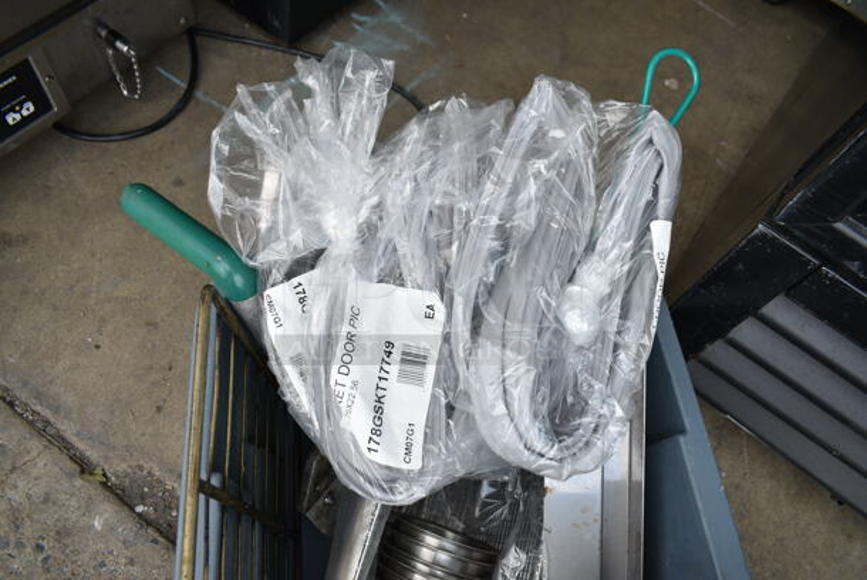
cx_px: 434
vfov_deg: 48.0
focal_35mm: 27
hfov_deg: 67.3
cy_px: 290
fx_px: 651
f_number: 5
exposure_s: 1/100
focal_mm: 18
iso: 100
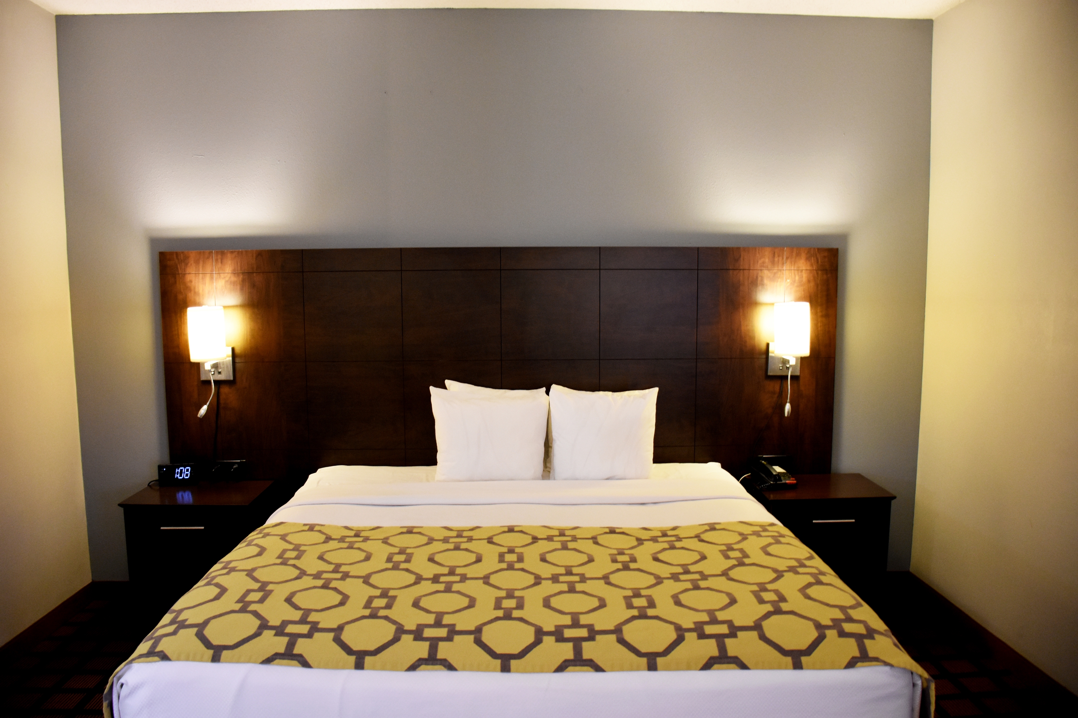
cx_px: 539
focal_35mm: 27
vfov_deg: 47.9
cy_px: 359
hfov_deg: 67.4
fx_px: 808
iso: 1600
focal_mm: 18
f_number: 3.5
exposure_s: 1/25
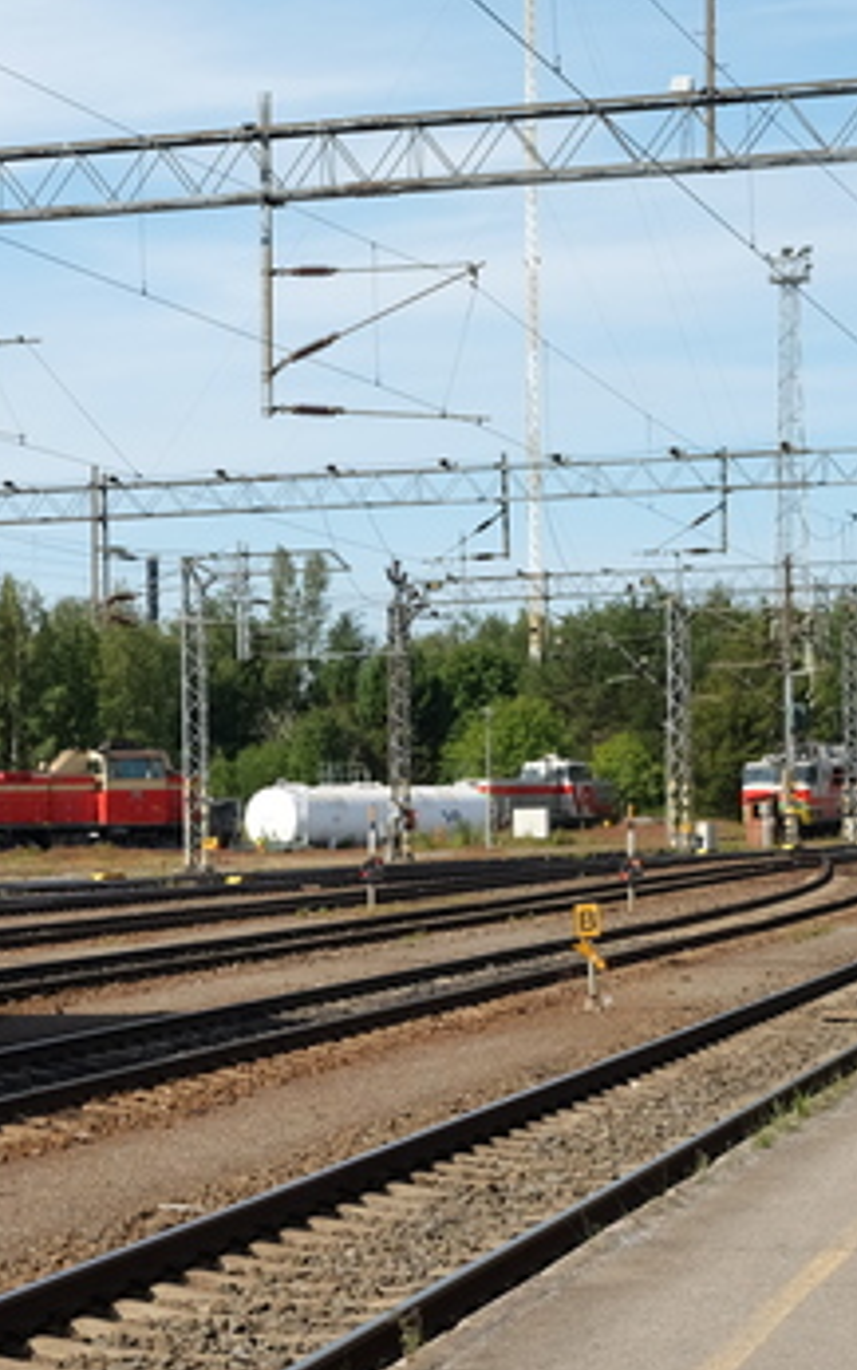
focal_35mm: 100
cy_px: 869
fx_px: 3735
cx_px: -446
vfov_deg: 20.7
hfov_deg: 12.4
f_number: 5.6
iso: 200
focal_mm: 28.9
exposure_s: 1/400
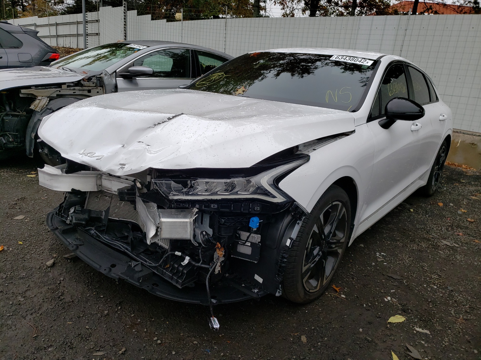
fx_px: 361
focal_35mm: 26
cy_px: 180
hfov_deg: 67.3
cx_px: 240
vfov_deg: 53.1
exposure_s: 1/1667
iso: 50
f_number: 1.5
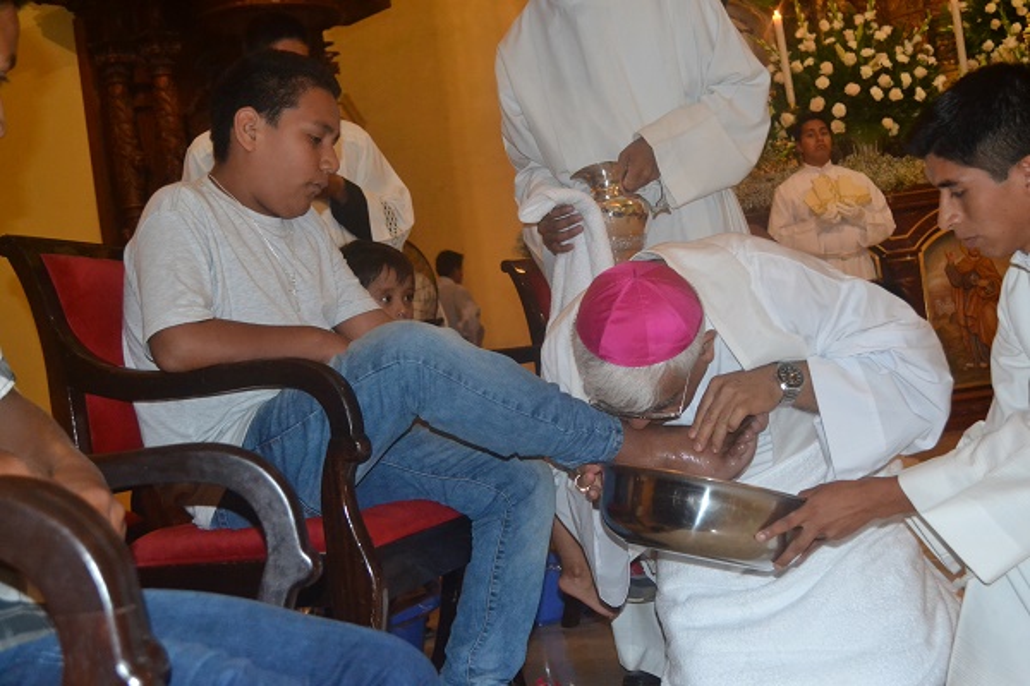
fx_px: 1373
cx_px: 515
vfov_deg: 28.1
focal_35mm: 48
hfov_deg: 41.1
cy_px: 343
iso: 3200
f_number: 4.8
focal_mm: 32
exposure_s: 1/60
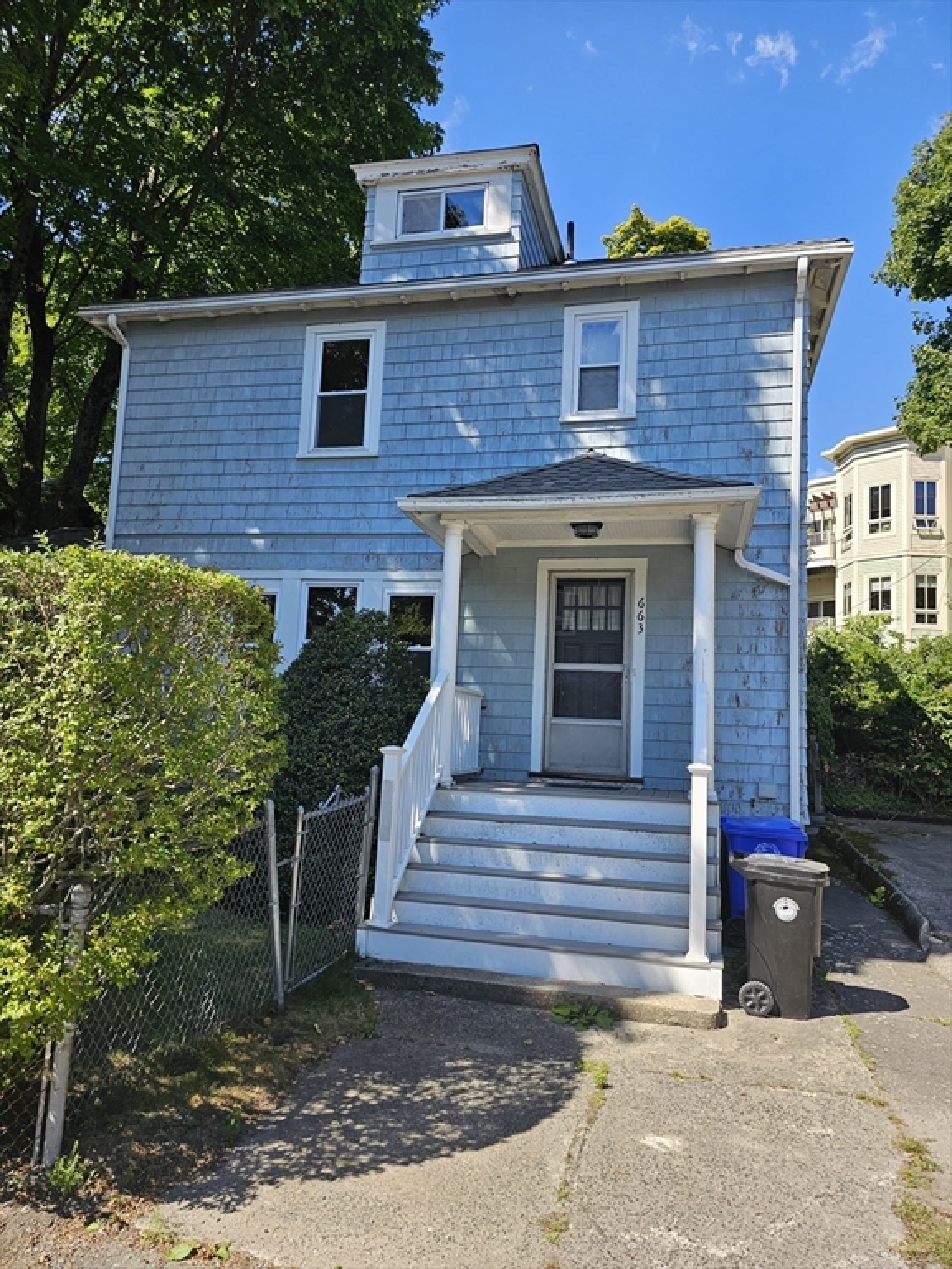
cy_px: 634
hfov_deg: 58.9
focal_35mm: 23
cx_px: 476
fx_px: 843
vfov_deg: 73.9
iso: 16
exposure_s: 1/484
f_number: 1.7
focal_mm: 6.3
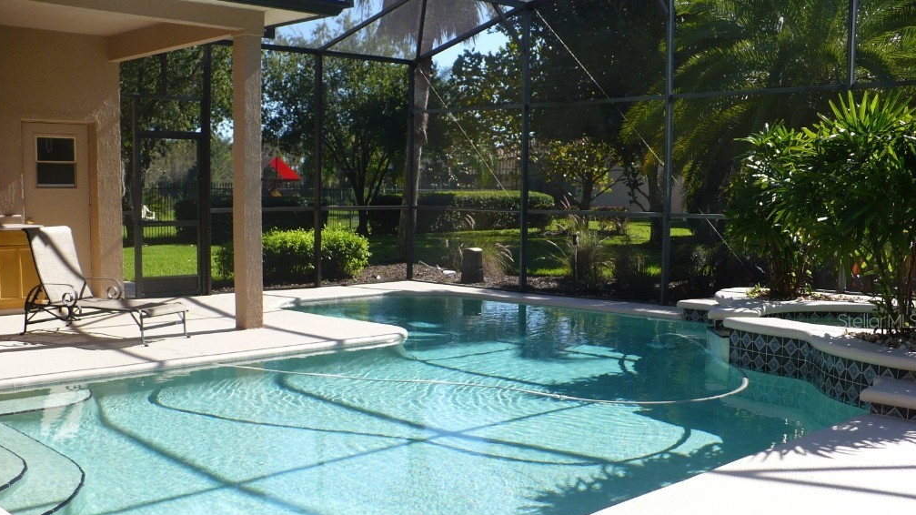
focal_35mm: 41
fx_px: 996
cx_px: 458
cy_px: 320
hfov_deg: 49.4
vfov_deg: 28.9
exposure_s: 1/500
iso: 100
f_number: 2.8
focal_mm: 6.1
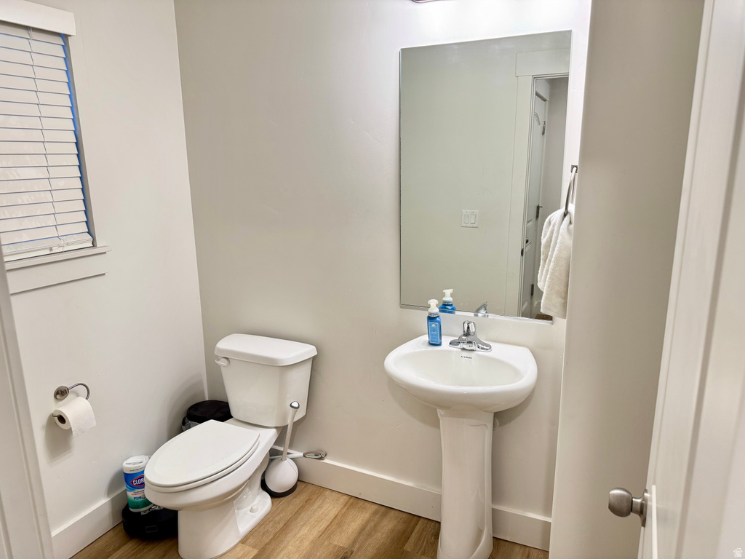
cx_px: 372
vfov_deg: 56.8
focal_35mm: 24
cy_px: 280
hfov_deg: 71.6
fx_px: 517
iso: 200
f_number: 1.78
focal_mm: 6.76
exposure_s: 1/60
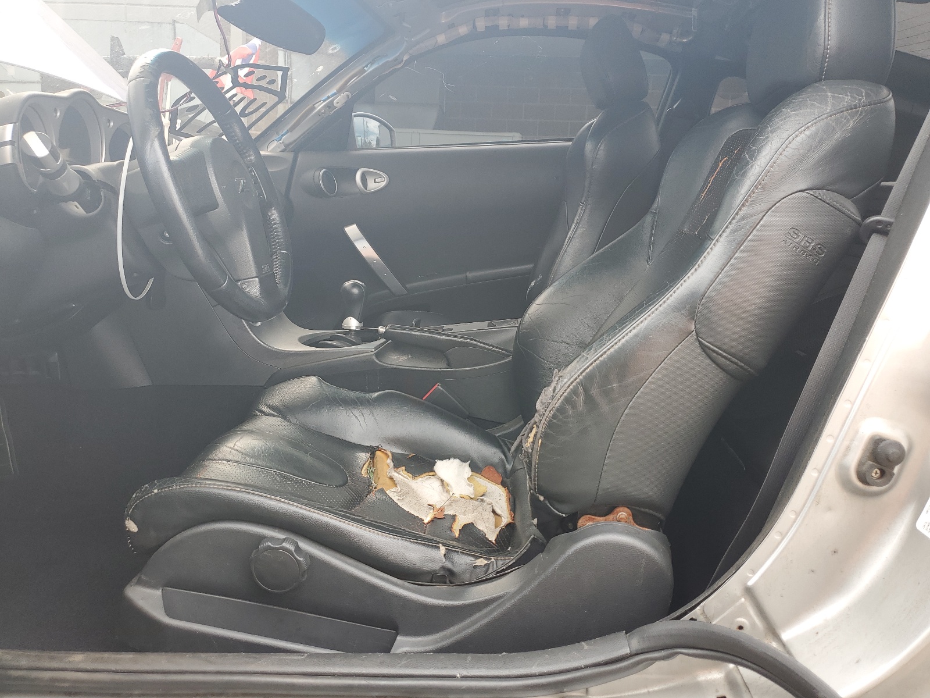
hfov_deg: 67.3
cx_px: 465
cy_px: 349
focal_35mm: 26
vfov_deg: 53.1
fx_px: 699
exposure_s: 1/167
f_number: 1.5
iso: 50
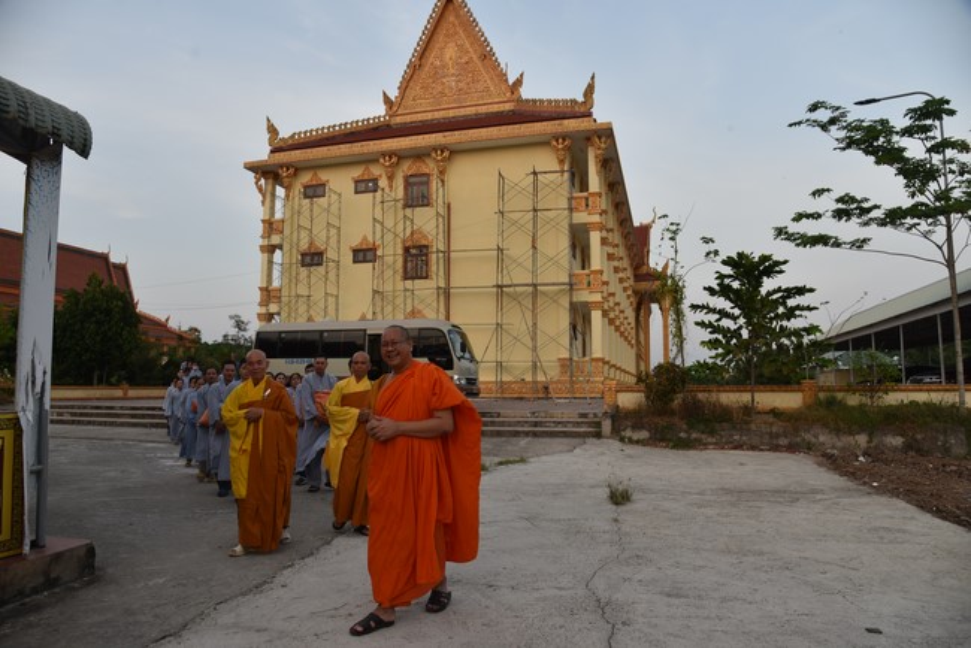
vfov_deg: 53.2
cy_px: 324
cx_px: 486
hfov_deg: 73.7
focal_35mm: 24
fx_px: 648
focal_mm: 24
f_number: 5.6
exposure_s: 1/125
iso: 400
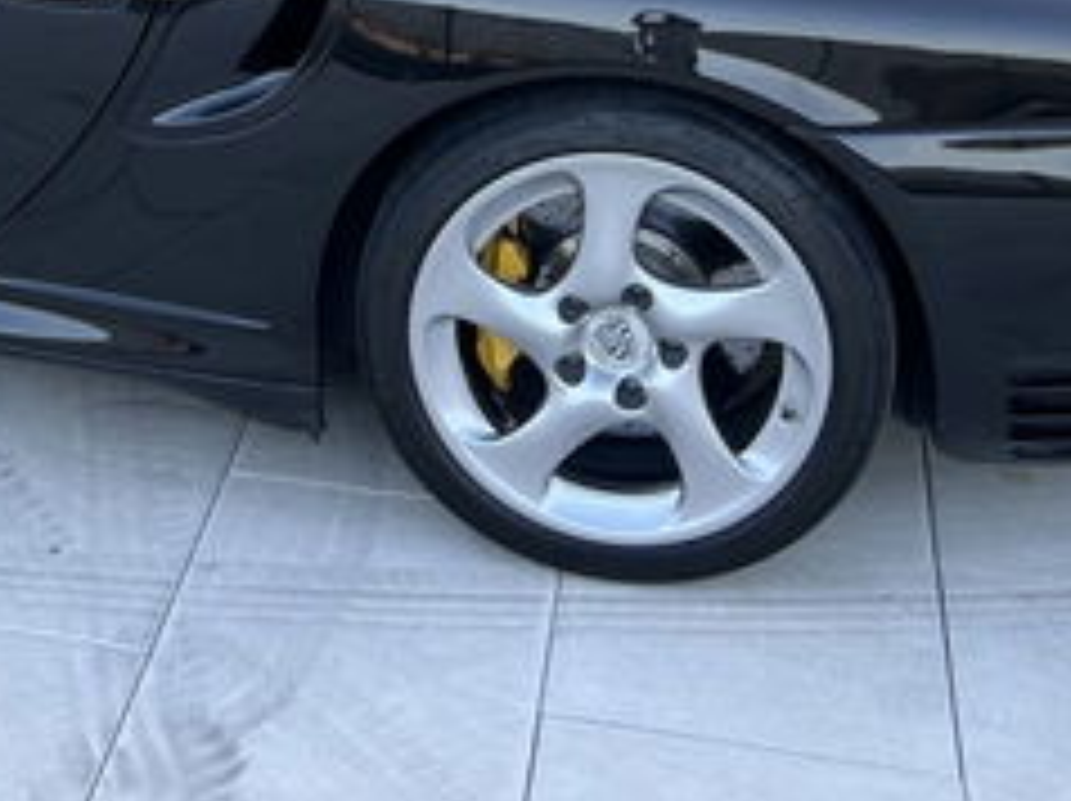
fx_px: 2596
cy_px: -238
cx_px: 81
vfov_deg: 16.6
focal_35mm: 84
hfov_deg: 22.7
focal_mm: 5.7
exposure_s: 1/209
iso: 40
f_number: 1.5
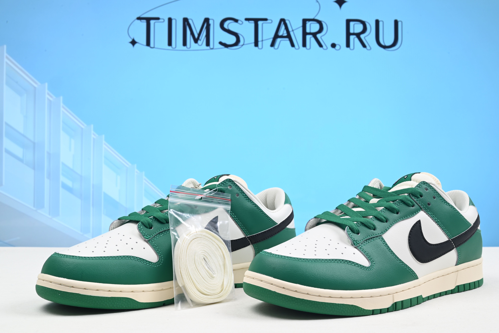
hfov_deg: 47.4
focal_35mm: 41
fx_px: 568
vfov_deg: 32.7
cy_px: 166
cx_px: 250
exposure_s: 1/2
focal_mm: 41
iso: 100
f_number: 16
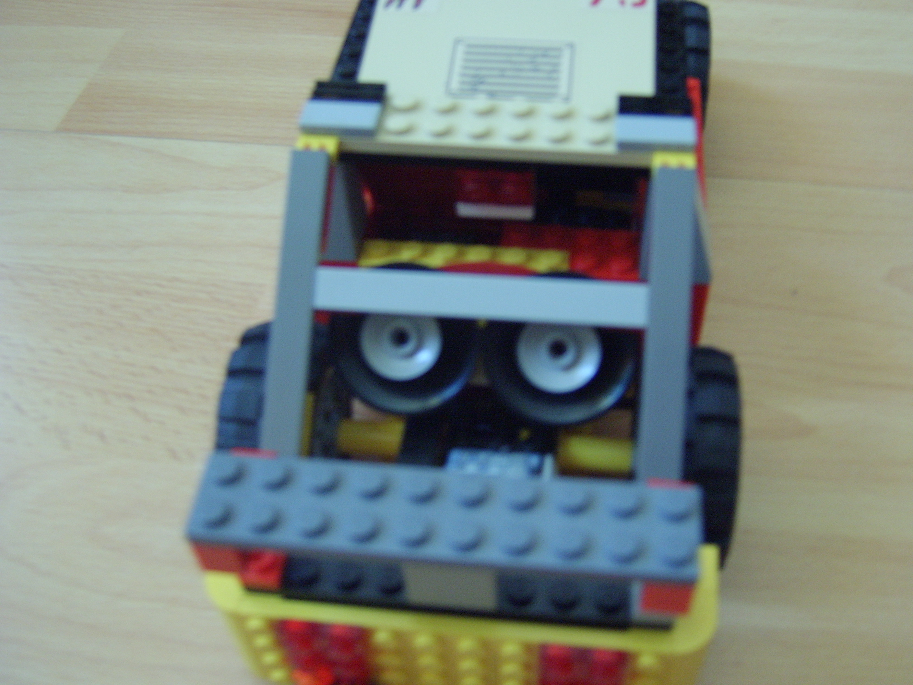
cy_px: 342
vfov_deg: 45.4
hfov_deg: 58.4
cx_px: 456
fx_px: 818
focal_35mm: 31
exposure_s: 1/14
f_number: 2.7
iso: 400
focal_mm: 8.13
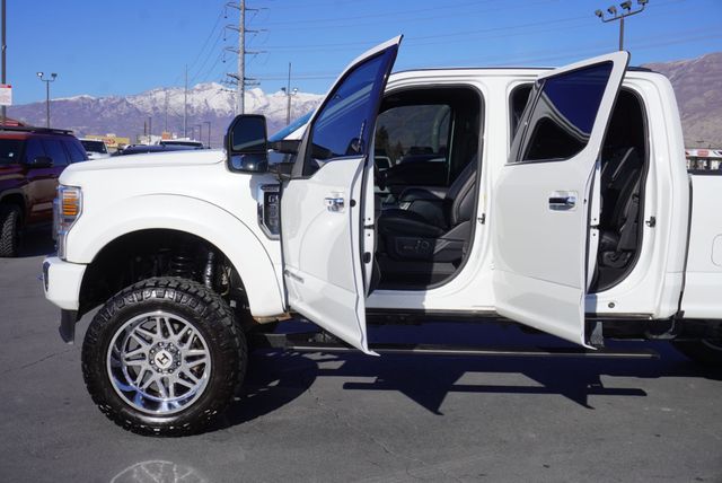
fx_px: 753
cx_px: 361
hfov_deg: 51.2
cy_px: 242
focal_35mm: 38
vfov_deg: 35.6
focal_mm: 25
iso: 100
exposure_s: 1/250
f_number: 11
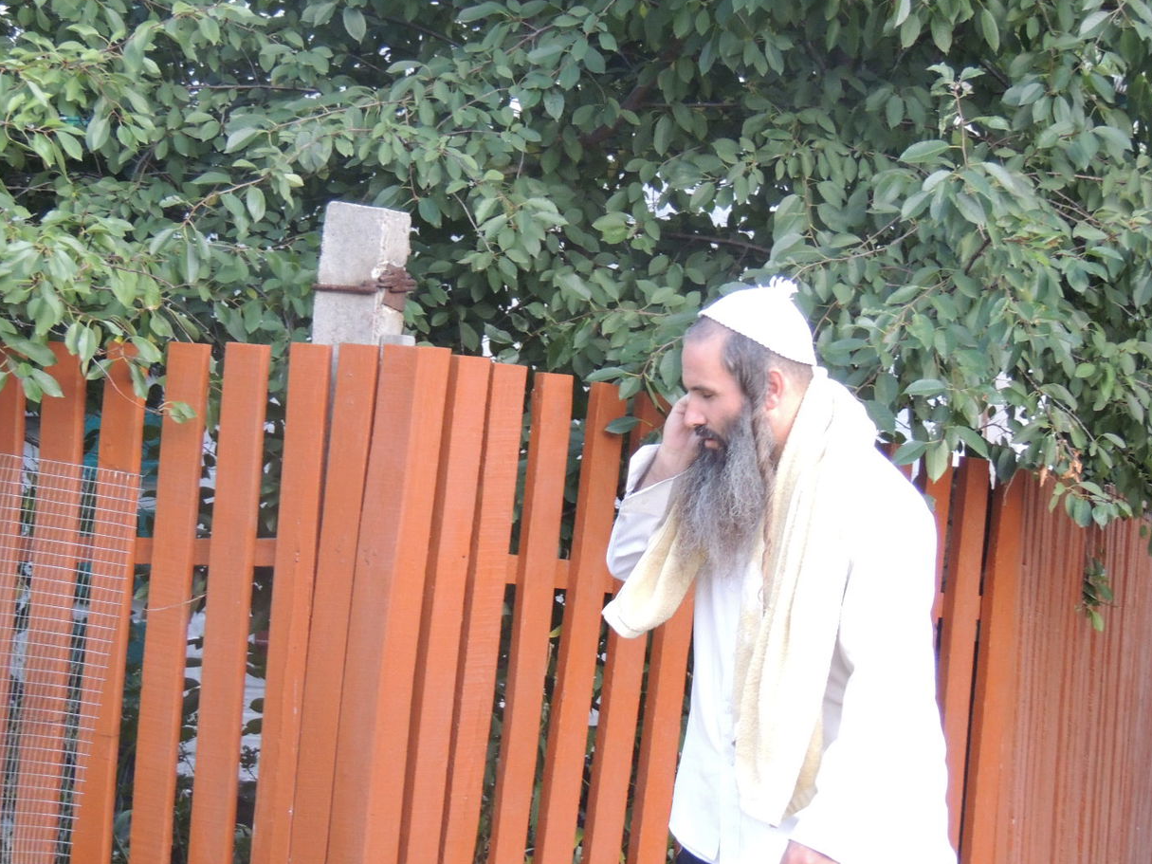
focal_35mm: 121
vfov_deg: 12.2
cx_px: 539
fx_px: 4026
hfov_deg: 16.3
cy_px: 476
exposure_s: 1/200
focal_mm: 18.7
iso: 640
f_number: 4.2
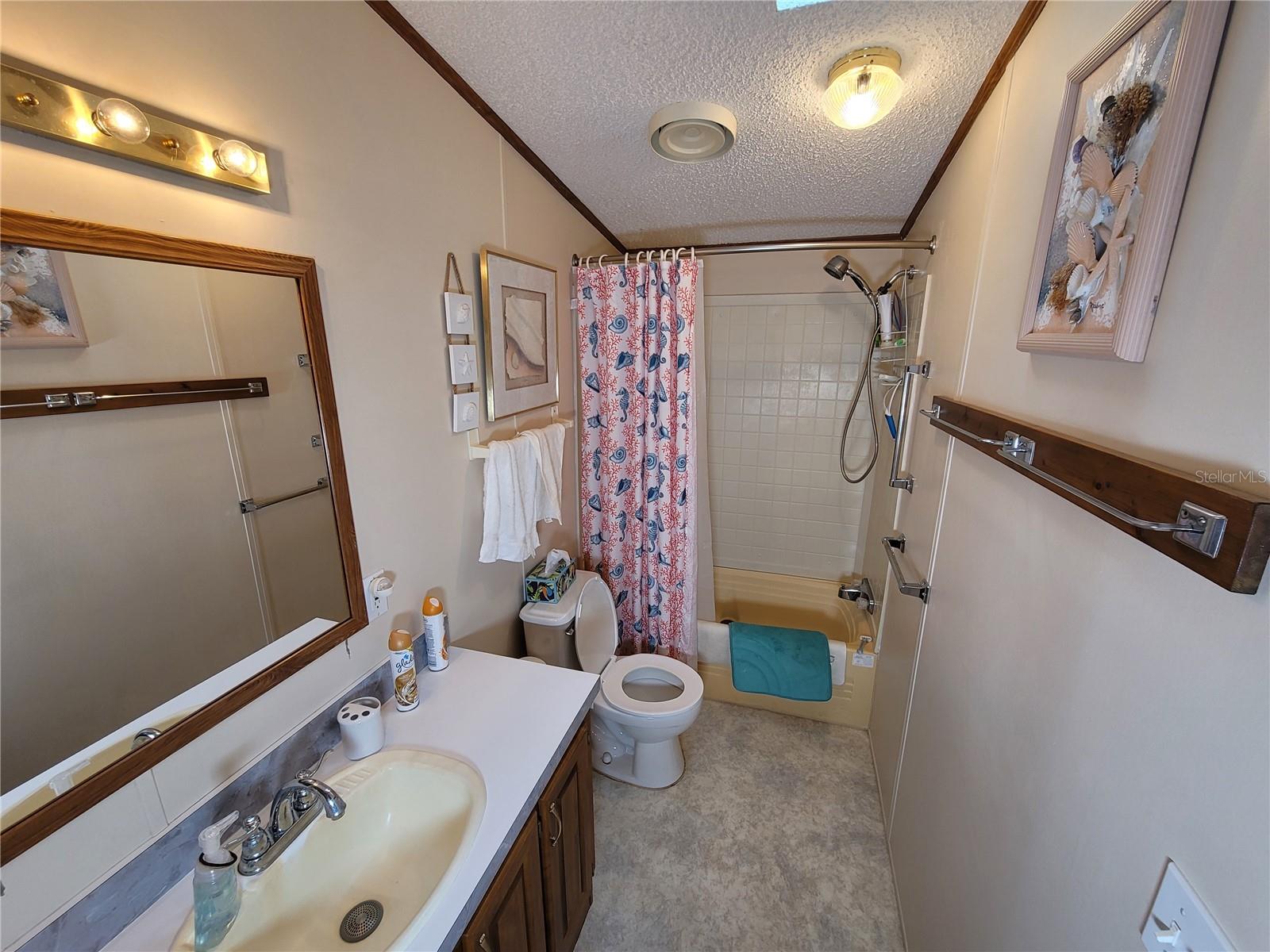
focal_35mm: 13
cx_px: 635
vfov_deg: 89.9
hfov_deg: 106.2
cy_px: 476
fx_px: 477
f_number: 2.2
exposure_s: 1/60
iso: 100
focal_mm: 2.2
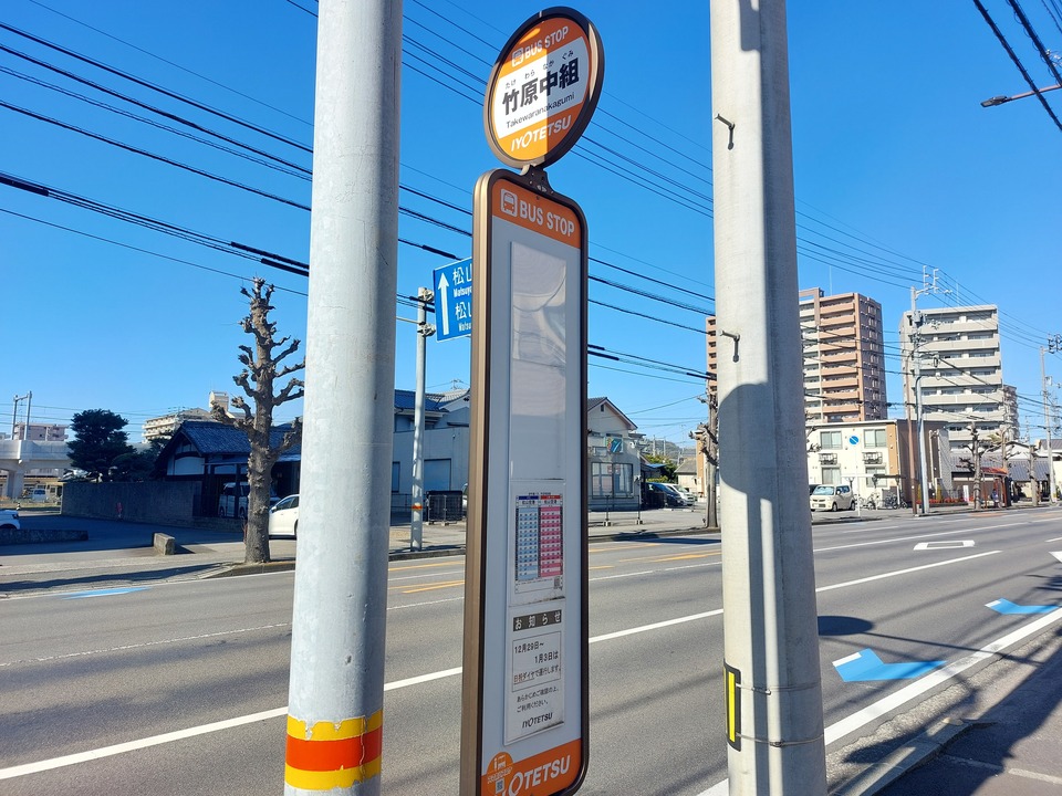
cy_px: 398
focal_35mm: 24
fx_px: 736
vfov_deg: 56.8
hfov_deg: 71.6
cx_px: 531
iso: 25
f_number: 1.8
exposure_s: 1/656
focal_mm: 5.23
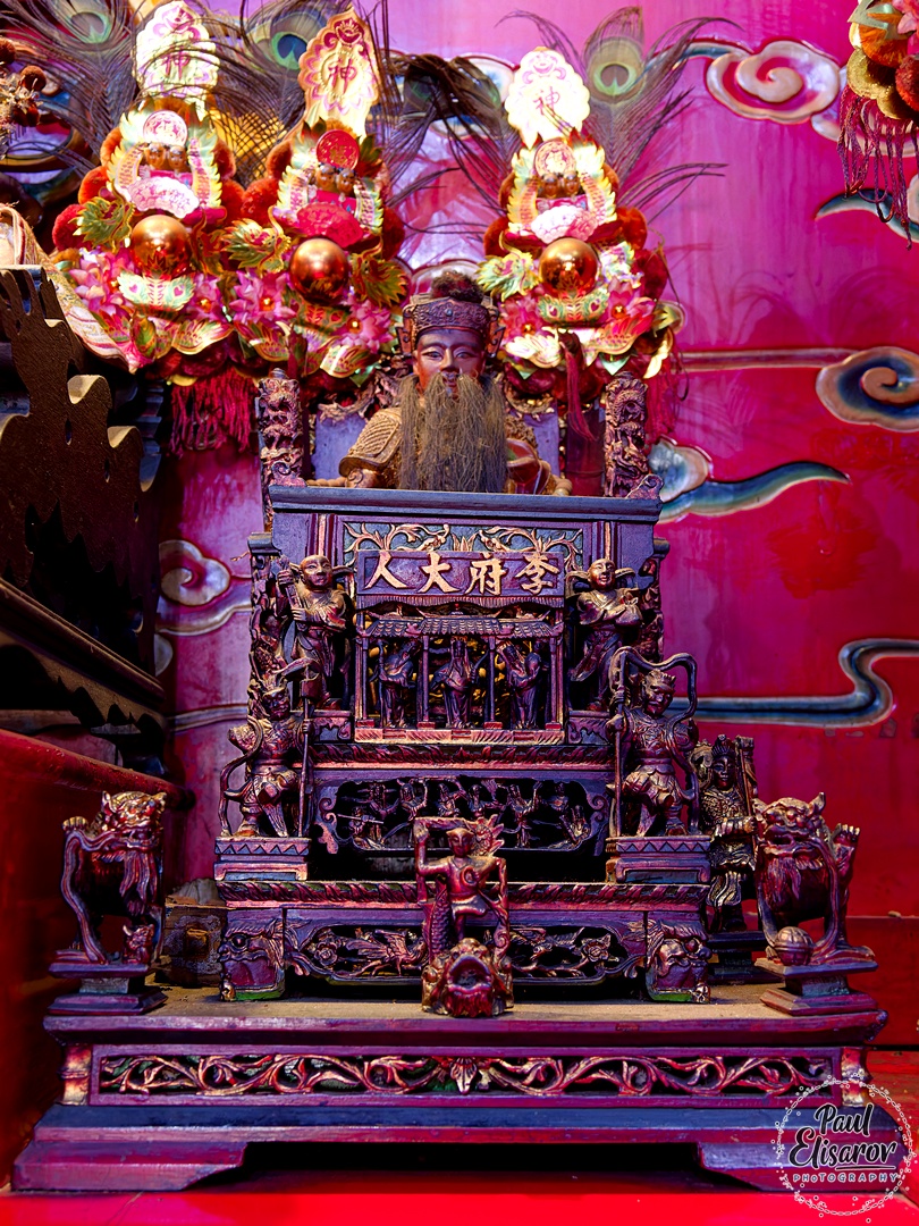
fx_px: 1416
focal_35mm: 40
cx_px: 460
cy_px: 613
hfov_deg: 36.0
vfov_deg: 46.8
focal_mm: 20
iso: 3200
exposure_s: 1/15
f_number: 4
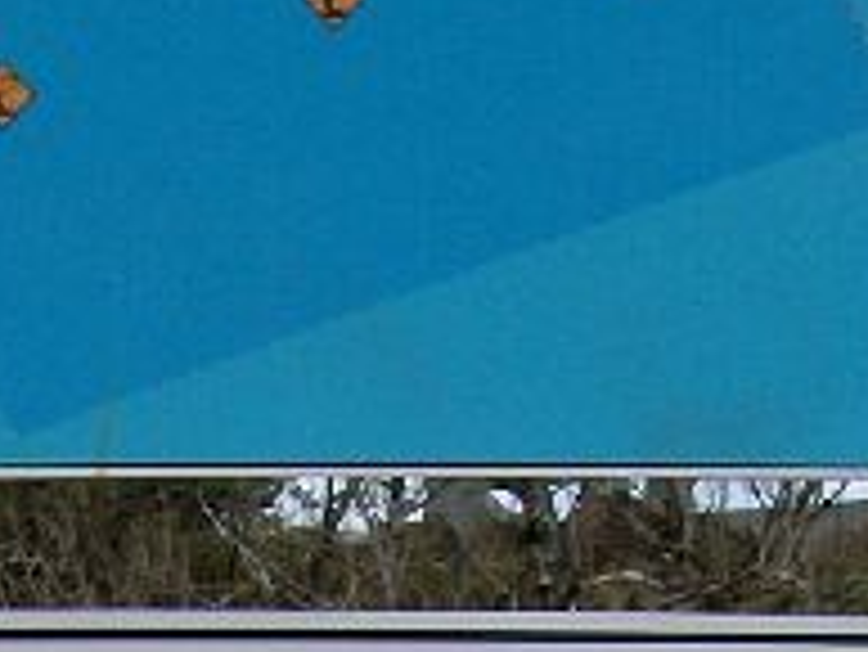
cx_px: 234
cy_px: 1295
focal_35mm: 141
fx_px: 3538
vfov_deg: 9.8
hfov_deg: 13.9
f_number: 5.1
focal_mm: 5.6
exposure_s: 1/301
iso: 80
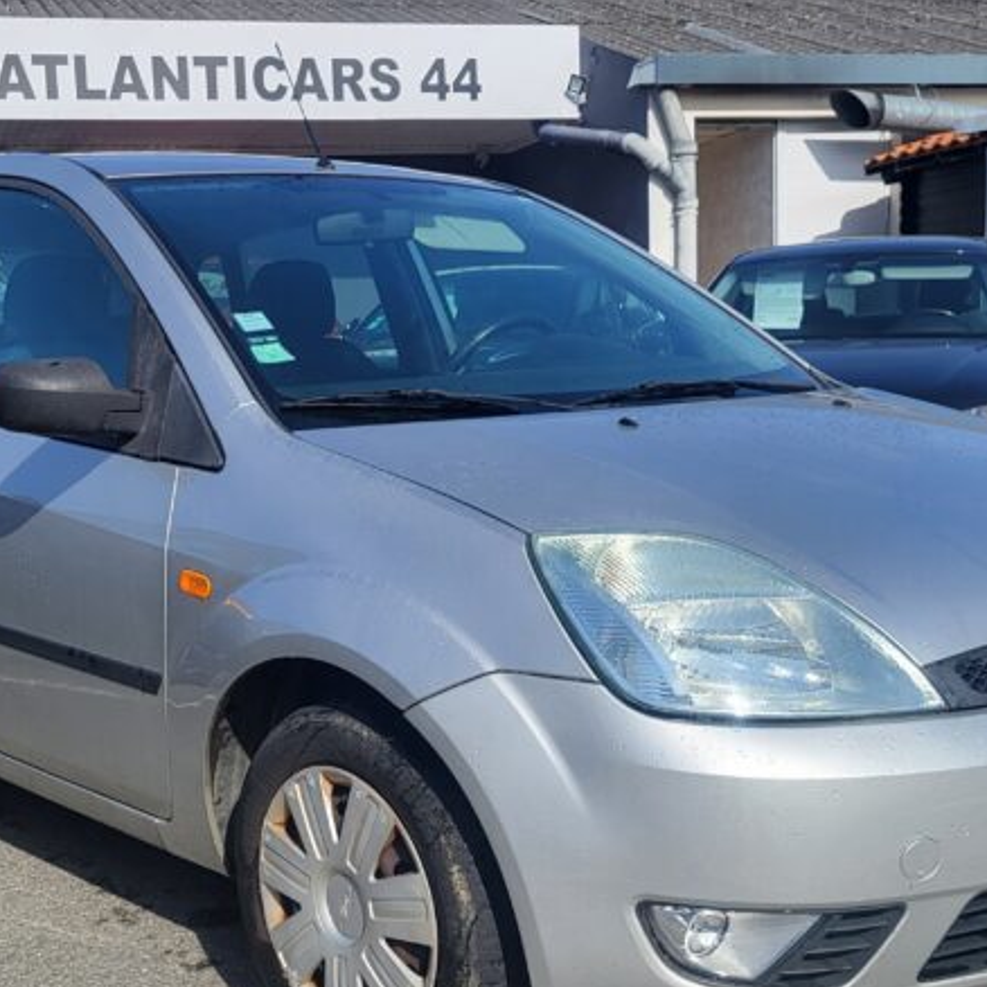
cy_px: 561
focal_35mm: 42
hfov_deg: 40.0
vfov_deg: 39.9
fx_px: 1355
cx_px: 482
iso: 40
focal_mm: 5.4
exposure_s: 1/2500
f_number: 1.8
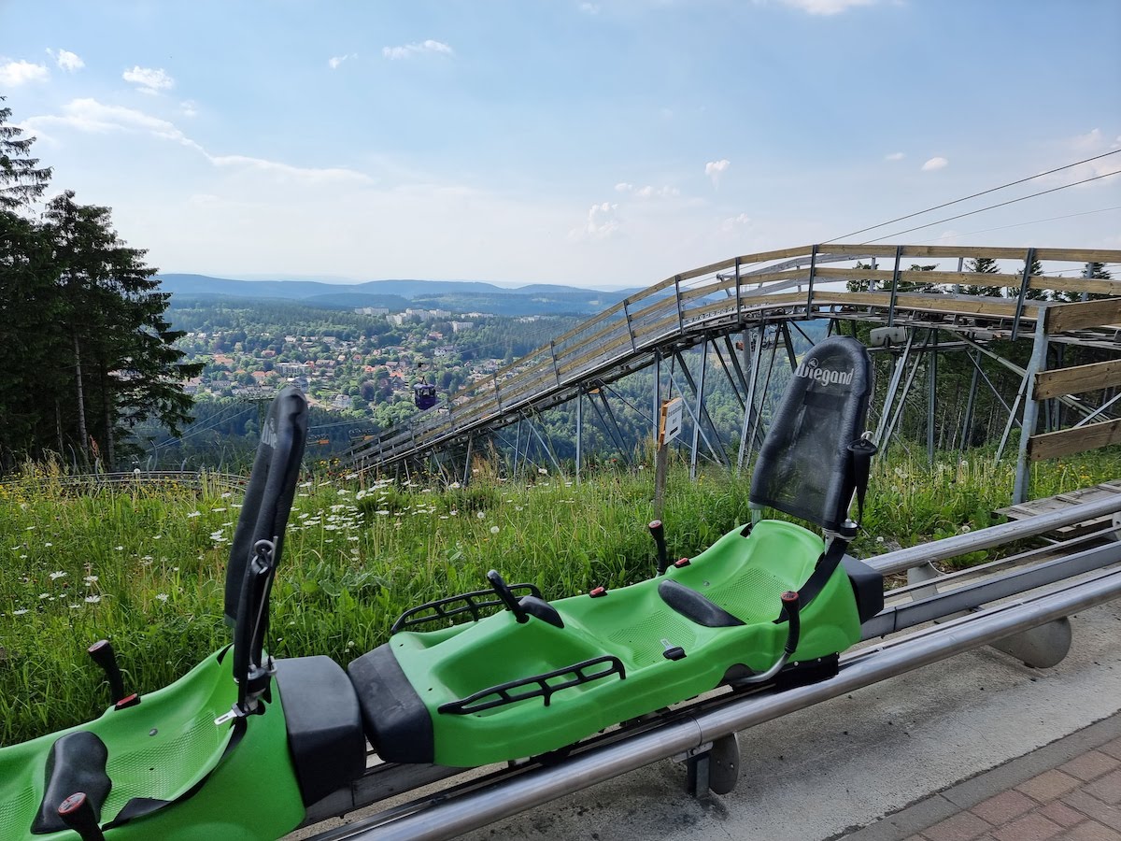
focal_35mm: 24
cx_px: 560
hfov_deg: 71.6
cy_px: 420
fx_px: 777
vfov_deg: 56.8
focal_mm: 6.7
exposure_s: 1/894
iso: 50
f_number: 1.8
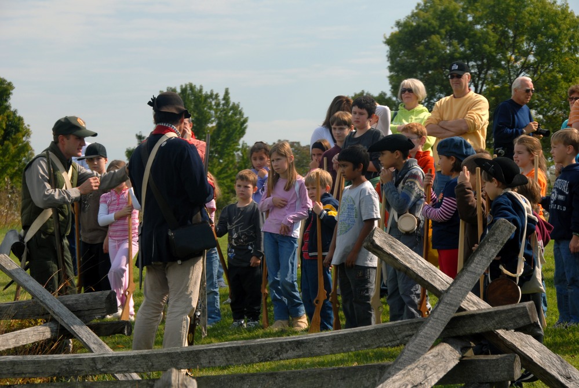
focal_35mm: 123
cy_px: 194
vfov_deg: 11.2
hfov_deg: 16.6
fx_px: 1981
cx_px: 290
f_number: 8
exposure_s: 1/100
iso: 100
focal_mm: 82
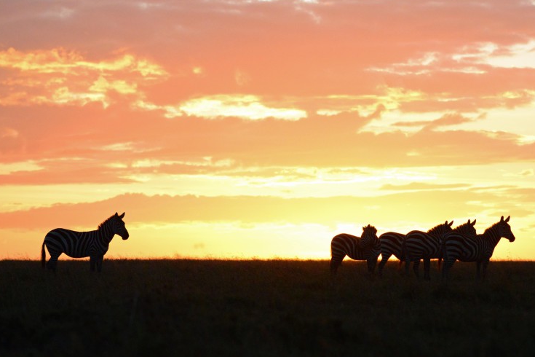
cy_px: 138
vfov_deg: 6.0
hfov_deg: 8.9
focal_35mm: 230
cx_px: 306
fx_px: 3418
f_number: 5.6
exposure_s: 1/4000
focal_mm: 165
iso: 5000
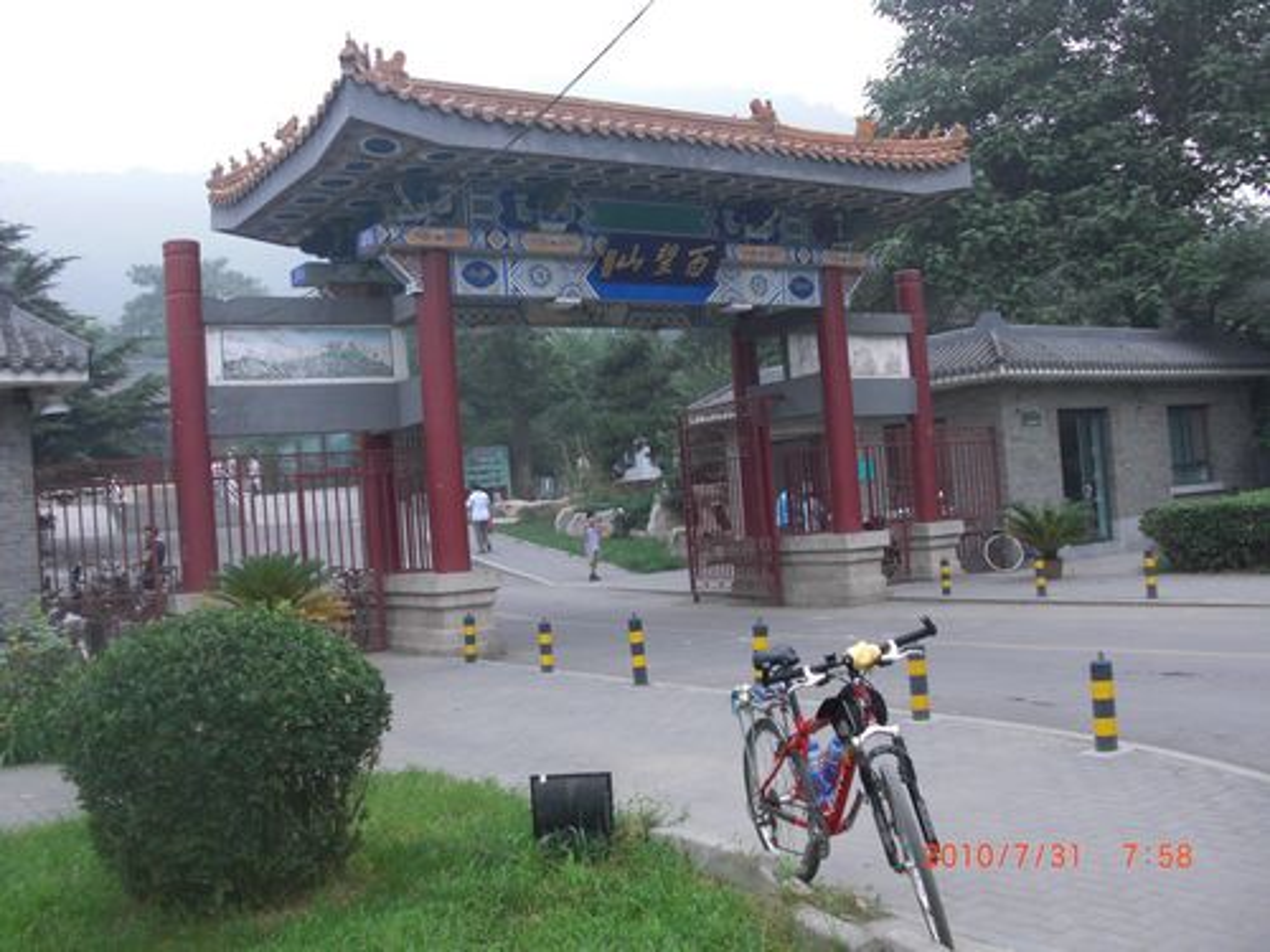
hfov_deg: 51.4
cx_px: 635
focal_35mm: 36
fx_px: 1321
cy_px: 476
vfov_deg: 39.7
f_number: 2.8
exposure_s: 1/125
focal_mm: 6.3
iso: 100
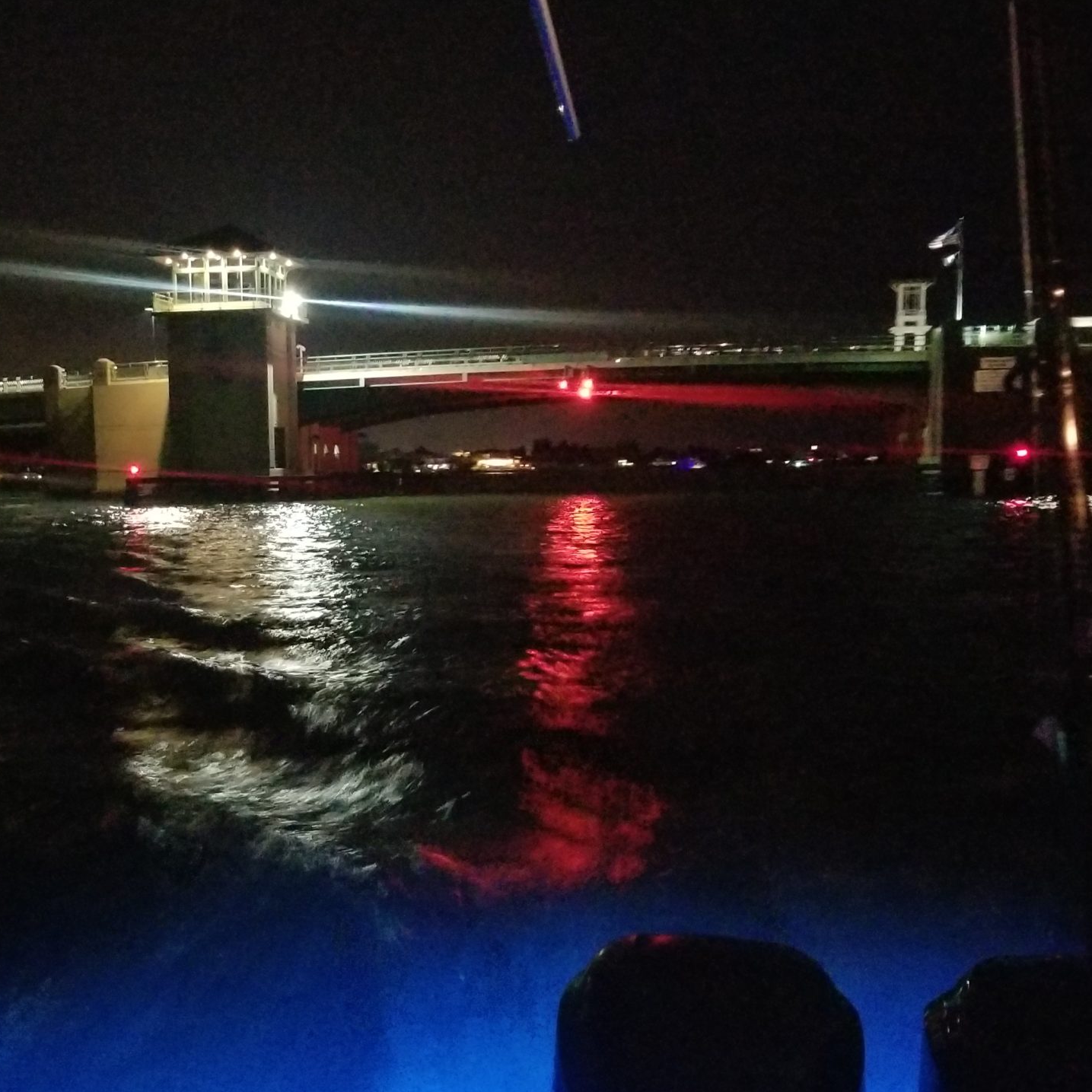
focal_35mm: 41
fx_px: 1463
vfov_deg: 40.8
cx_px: 392
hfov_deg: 40.6
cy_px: 618
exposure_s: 1/6
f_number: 1.7
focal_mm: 4.25
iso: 1250
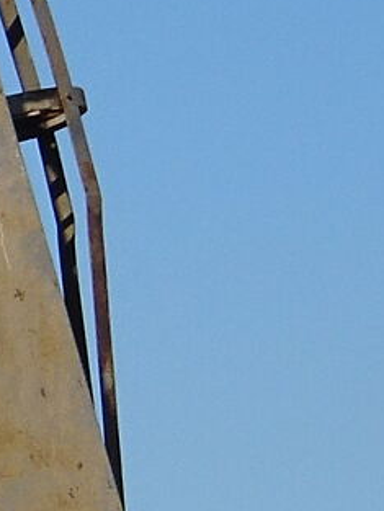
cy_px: 380
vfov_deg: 4.0
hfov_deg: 3.0
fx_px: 7257
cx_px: -920
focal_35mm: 491
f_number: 4.5
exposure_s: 1/800
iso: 80
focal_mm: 10.95
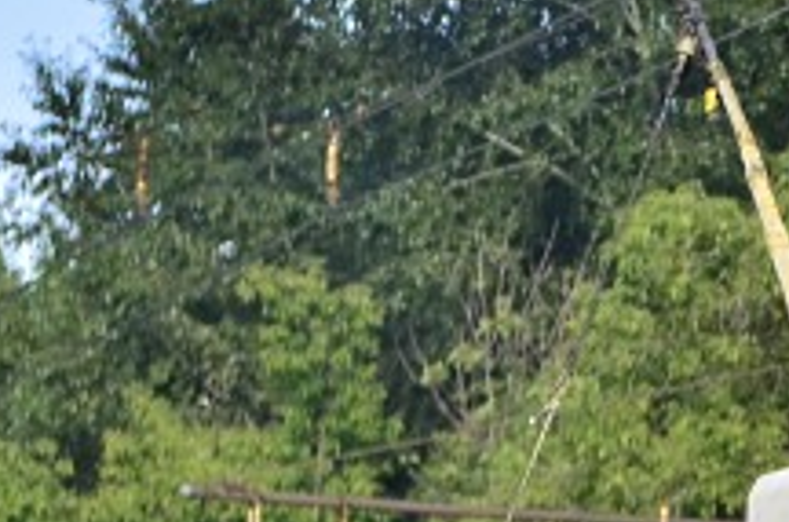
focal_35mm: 483
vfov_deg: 2.8
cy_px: 896
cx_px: 1582
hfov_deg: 4.2
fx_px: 10562
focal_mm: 58
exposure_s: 1/800
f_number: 5.6
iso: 320
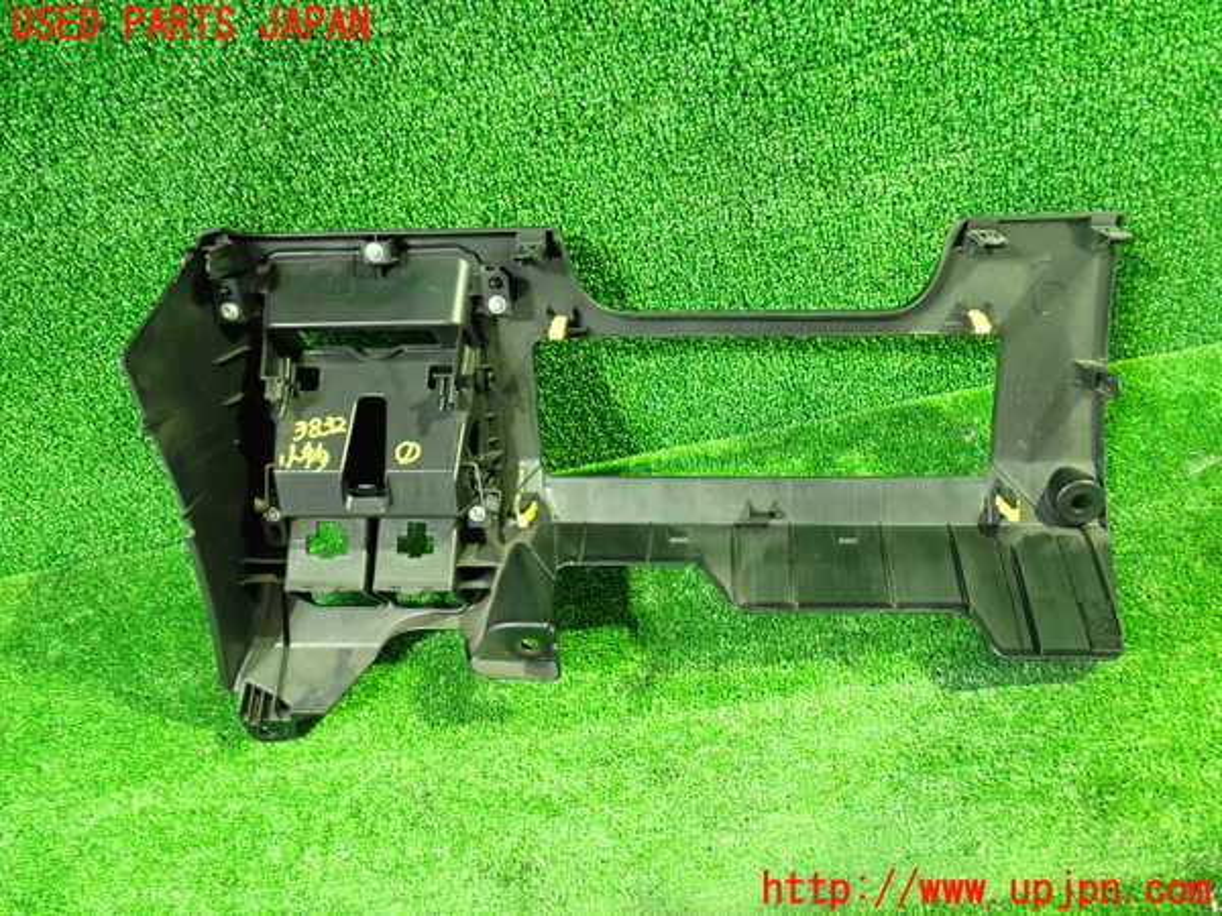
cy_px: 458
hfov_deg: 60.0
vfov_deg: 46.8
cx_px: 611
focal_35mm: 30
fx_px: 1059
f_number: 2.3
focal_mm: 5.4
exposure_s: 1/15
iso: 800
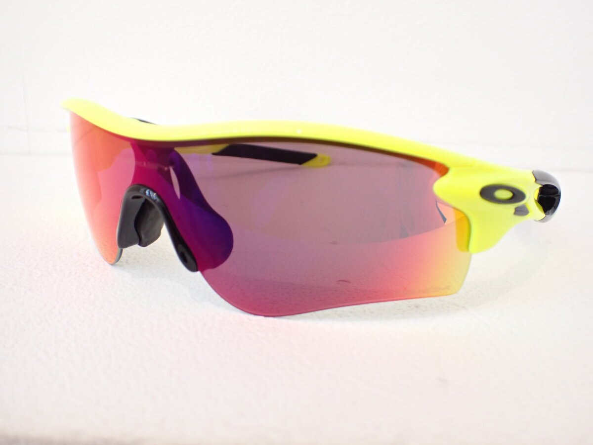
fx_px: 514
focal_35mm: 30
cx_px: 296
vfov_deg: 46.8
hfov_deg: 60.0
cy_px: 222
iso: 320
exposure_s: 1/125
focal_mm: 5.4
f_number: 2.3
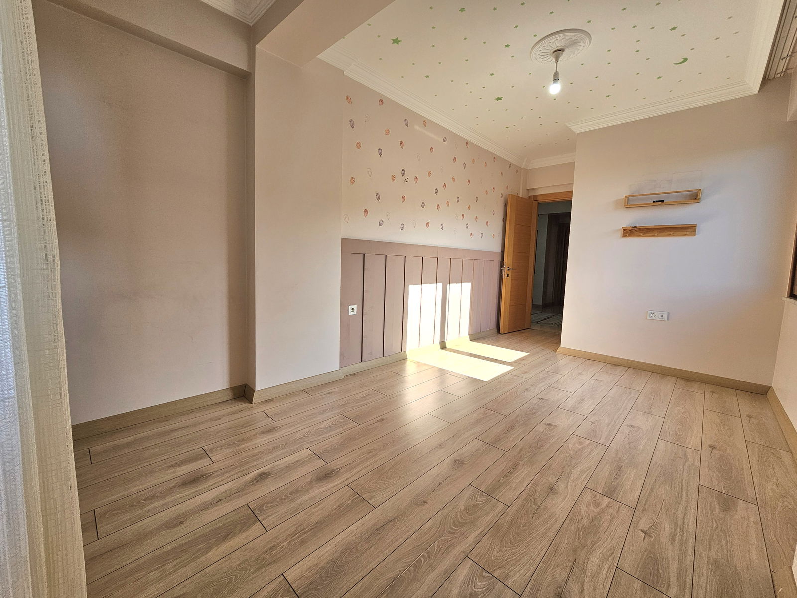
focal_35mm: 13
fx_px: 299
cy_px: 299
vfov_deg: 89.9
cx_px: 398
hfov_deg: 106.2
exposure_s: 1/278
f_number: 2.2
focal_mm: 2.2
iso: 64
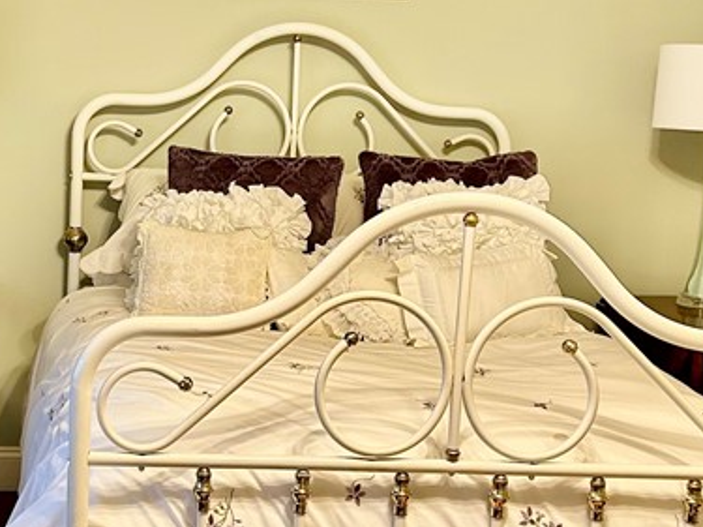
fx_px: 1441
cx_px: 210
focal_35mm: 71
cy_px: 296
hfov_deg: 27.2
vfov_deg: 20.7
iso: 100
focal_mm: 5.7
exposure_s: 1/60
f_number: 1.5
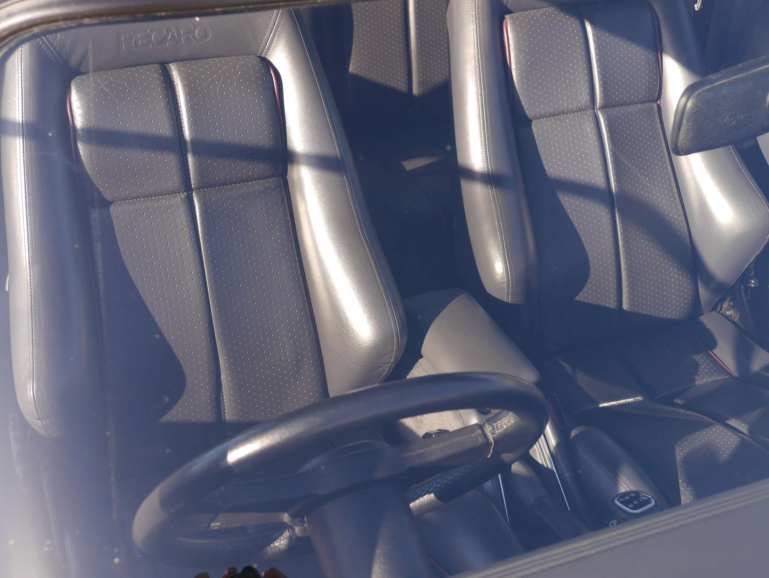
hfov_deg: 38.2
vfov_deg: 29.1
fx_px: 1111
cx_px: 384
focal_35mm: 50
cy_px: 289
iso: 160
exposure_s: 1/125
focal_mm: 25
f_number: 6.3
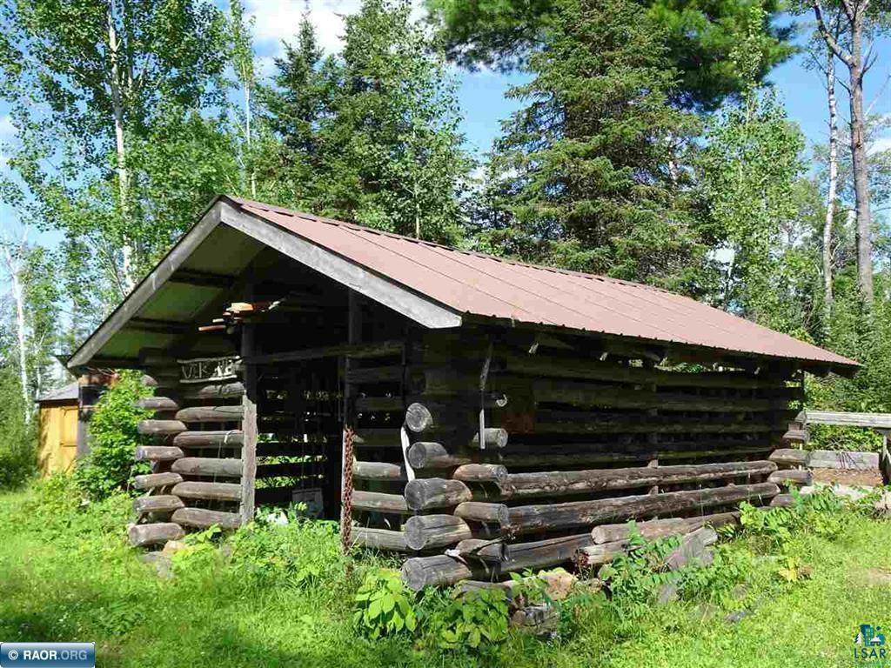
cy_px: 334
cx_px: 446
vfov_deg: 42.9
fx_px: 849
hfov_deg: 55.4
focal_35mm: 33
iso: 80
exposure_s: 1/320
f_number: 4
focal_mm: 5.61
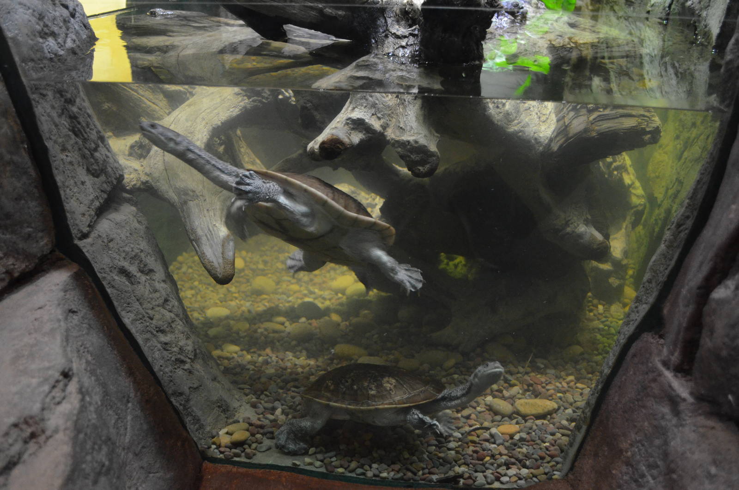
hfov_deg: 62.0
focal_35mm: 30
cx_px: 370
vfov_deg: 43.4
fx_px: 615
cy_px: 245
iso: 2500
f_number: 3.8
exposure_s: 1/30
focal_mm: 20
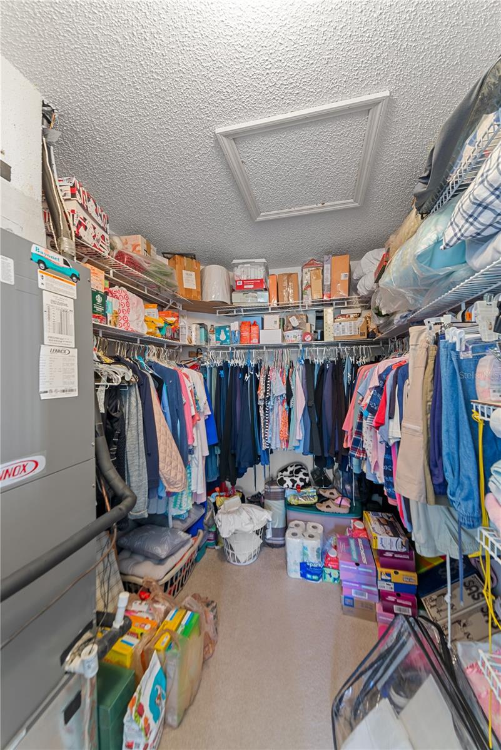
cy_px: 375
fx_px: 292
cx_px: 250
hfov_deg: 81.3
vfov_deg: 104.2
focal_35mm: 14
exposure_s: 2.5
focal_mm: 14
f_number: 8
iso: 160
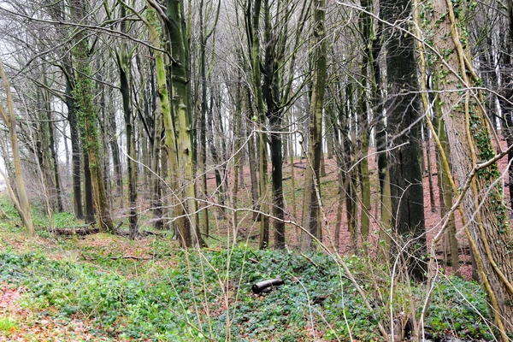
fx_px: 812
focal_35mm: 57
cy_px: 171
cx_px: 256
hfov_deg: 35.1
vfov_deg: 23.8
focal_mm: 38
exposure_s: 1/25
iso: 400
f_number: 9
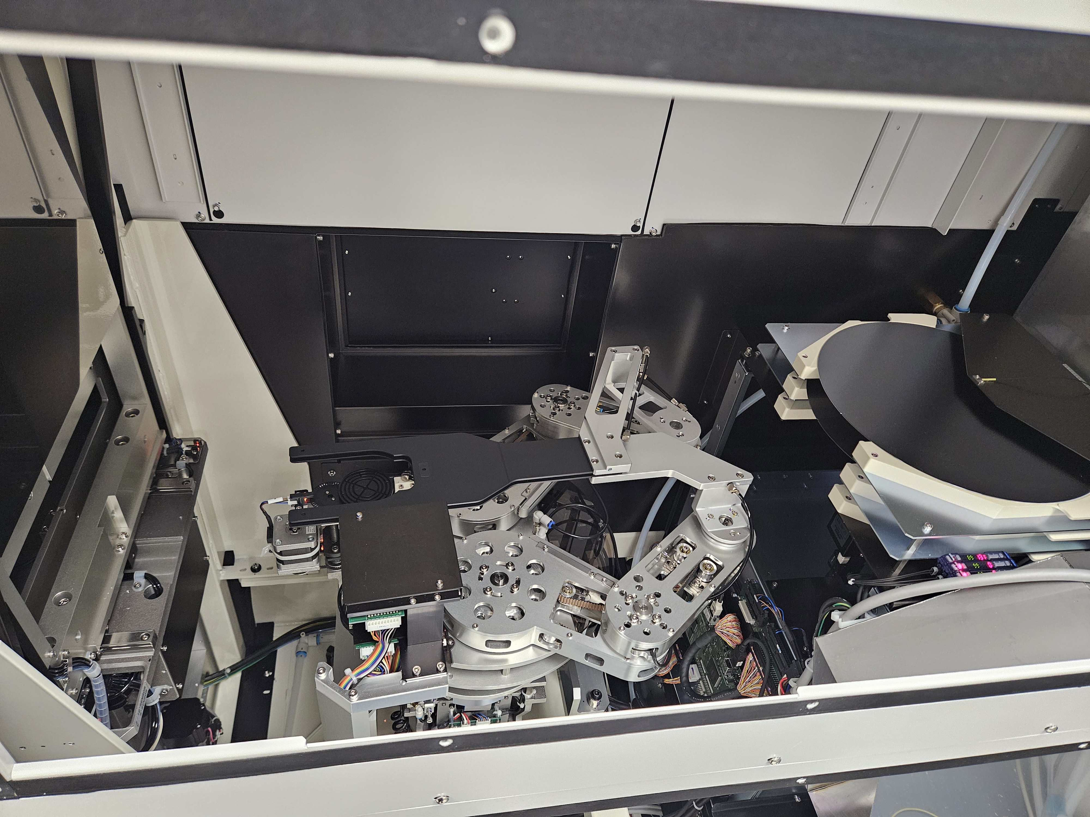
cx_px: 545
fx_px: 724
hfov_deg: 73.9
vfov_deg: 58.9
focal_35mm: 23
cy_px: 408
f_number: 1.8
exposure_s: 1/40
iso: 640
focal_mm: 5.4
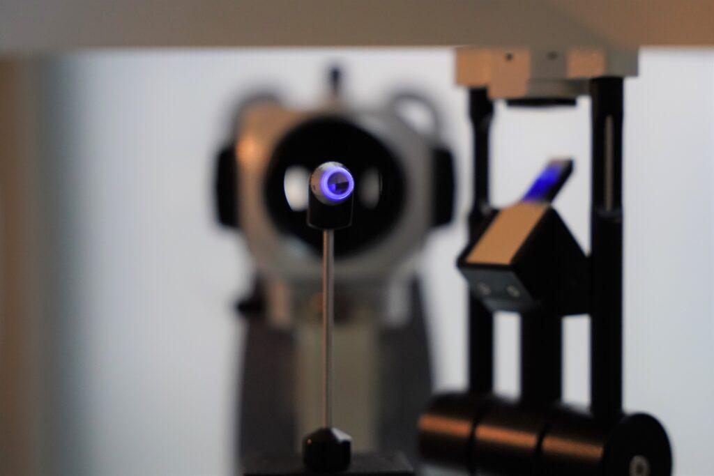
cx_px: 357
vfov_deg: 19.5
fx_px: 1388
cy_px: 238
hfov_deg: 28.8
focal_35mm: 70
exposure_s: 1/160
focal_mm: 70
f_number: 2.8
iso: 4000
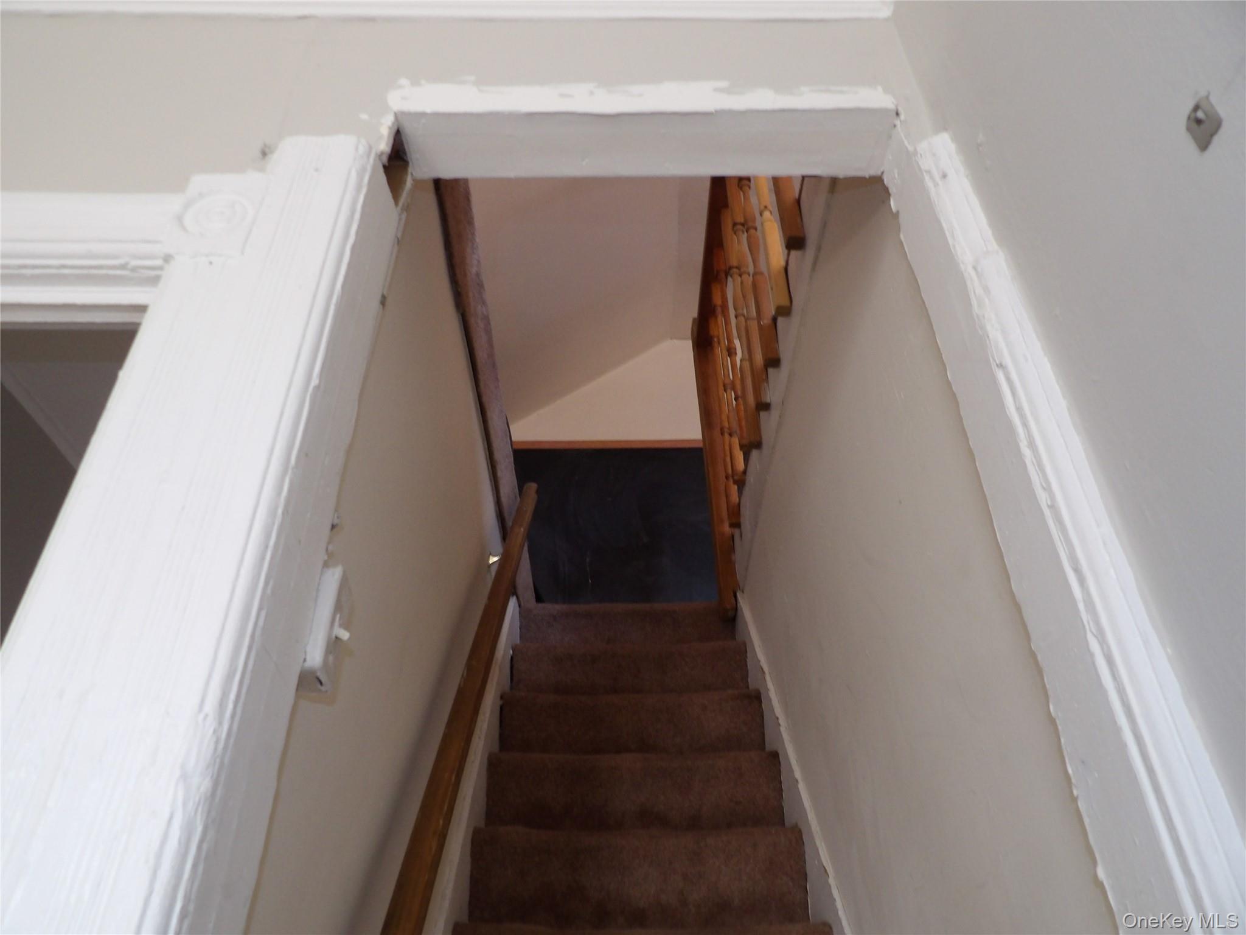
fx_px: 864
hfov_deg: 71.6
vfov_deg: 56.8
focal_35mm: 24
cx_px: 623
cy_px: 468
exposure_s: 1/33
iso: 200
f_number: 3.2
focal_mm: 4.3
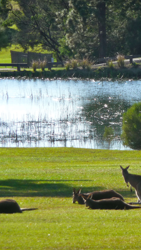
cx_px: 126
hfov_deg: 3.0
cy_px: 125
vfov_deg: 5.3
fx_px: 2713
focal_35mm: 408
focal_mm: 47
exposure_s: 1/320
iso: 100
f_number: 4.9
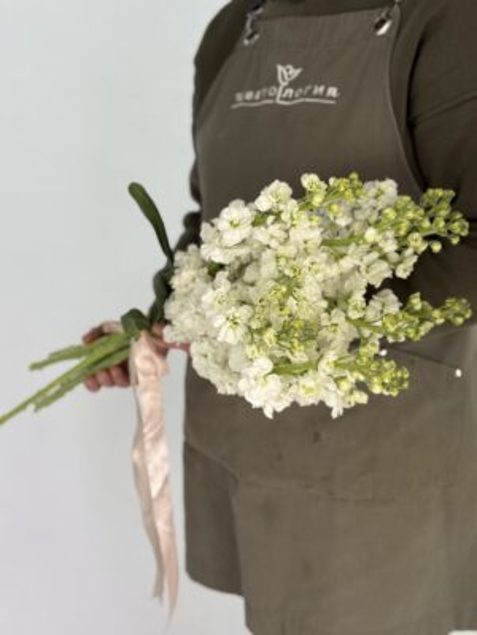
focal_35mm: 48
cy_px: 318
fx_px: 882
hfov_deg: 30.3
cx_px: 238
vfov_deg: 39.7
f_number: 1.78
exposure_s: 1/111
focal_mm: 6.76
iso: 100
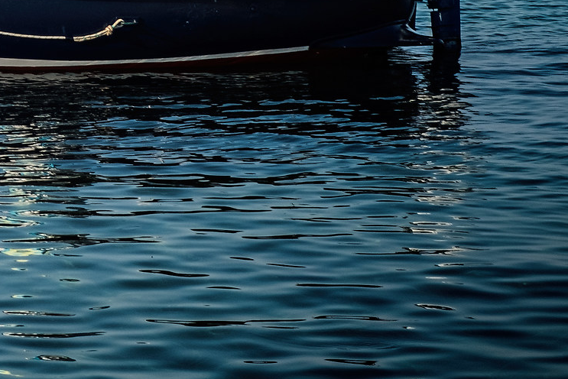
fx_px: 4230
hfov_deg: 7.5
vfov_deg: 5.1
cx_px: -280
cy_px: -108
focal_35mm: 268
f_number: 13
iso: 200
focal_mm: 55
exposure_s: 1/125
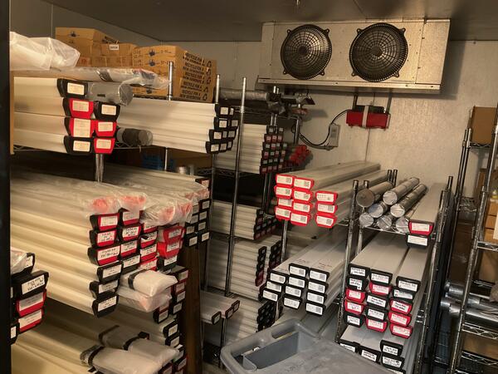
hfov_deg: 61.7
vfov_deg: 48.2
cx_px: 249
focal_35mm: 29
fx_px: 417
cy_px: 187
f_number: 1.8
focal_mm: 3
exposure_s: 1/40
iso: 200
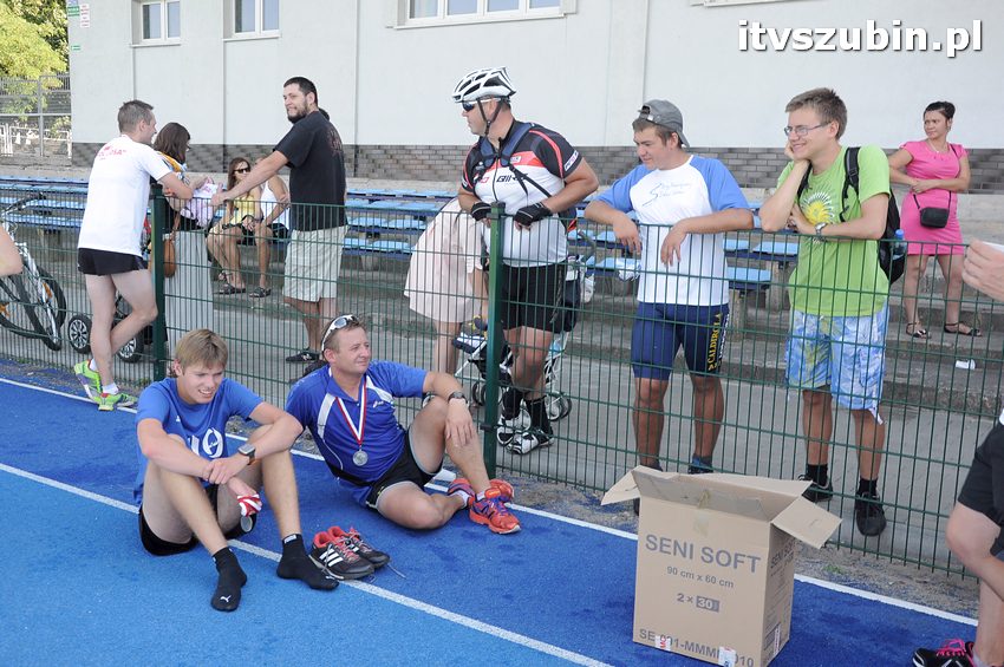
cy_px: 334
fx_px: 1003
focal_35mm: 36
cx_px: 502
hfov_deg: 53.2
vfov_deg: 36.8
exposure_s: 1/200
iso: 400
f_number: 7.1
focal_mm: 24
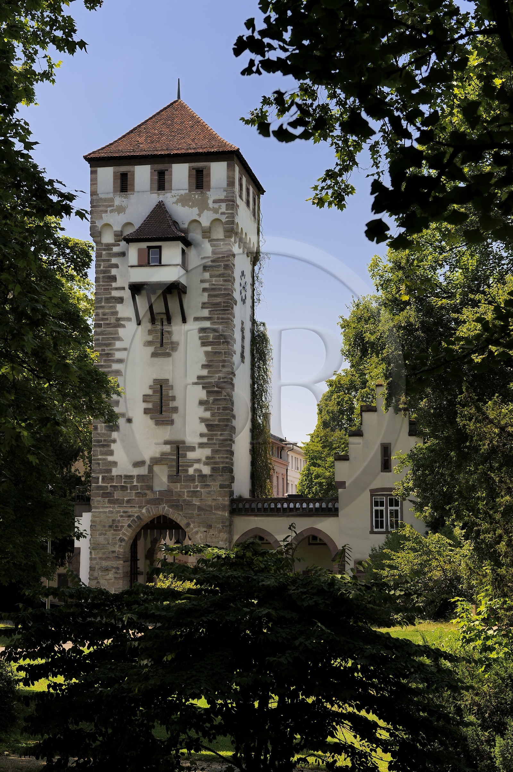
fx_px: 1327
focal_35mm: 62
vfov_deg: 32.4
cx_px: 256
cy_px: 386
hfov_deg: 21.9
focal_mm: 62
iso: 200
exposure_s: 1/160
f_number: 9
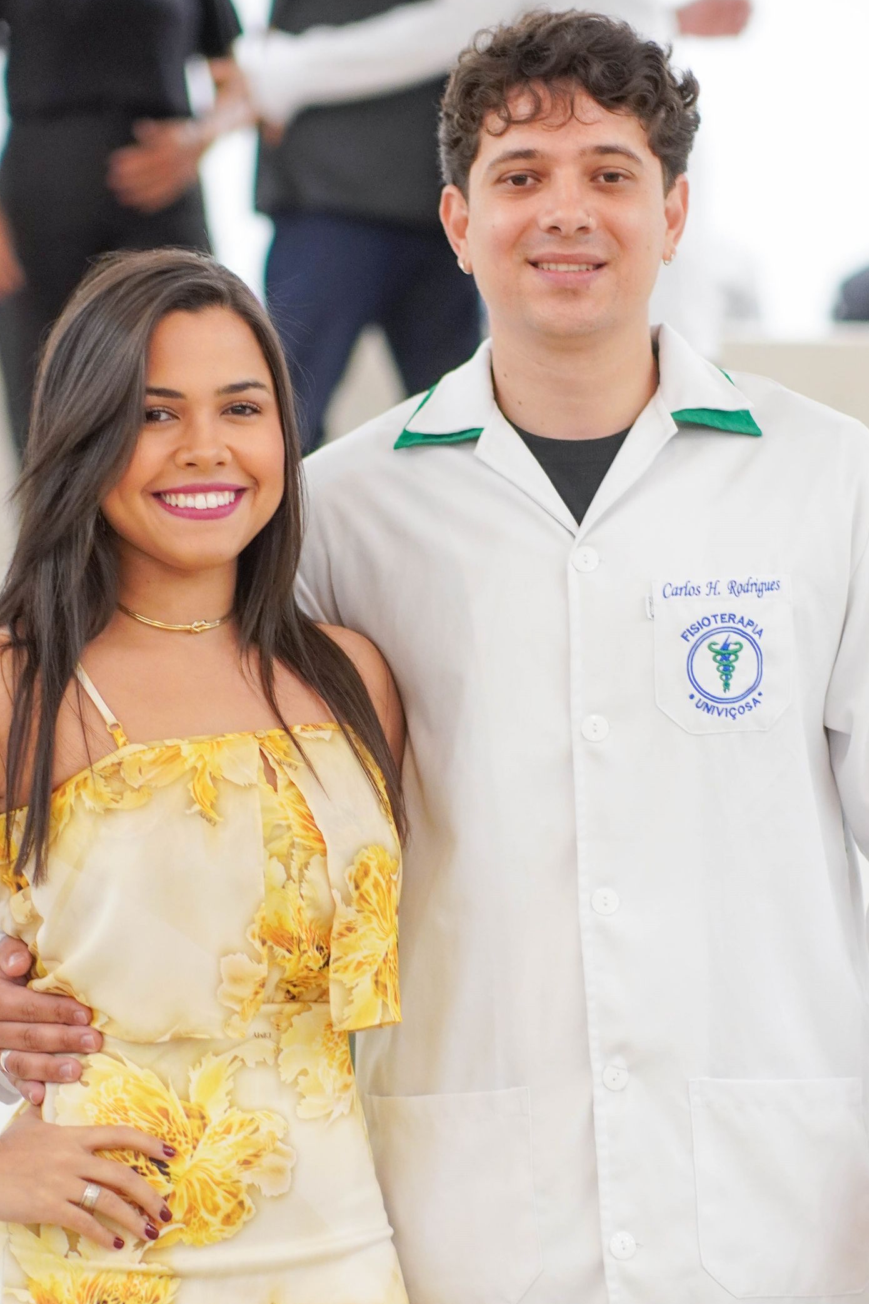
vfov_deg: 17.6
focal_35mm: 116
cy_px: 753
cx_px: 405
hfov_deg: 11.8
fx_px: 4201
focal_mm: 56
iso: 1000
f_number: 1.4
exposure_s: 1/200
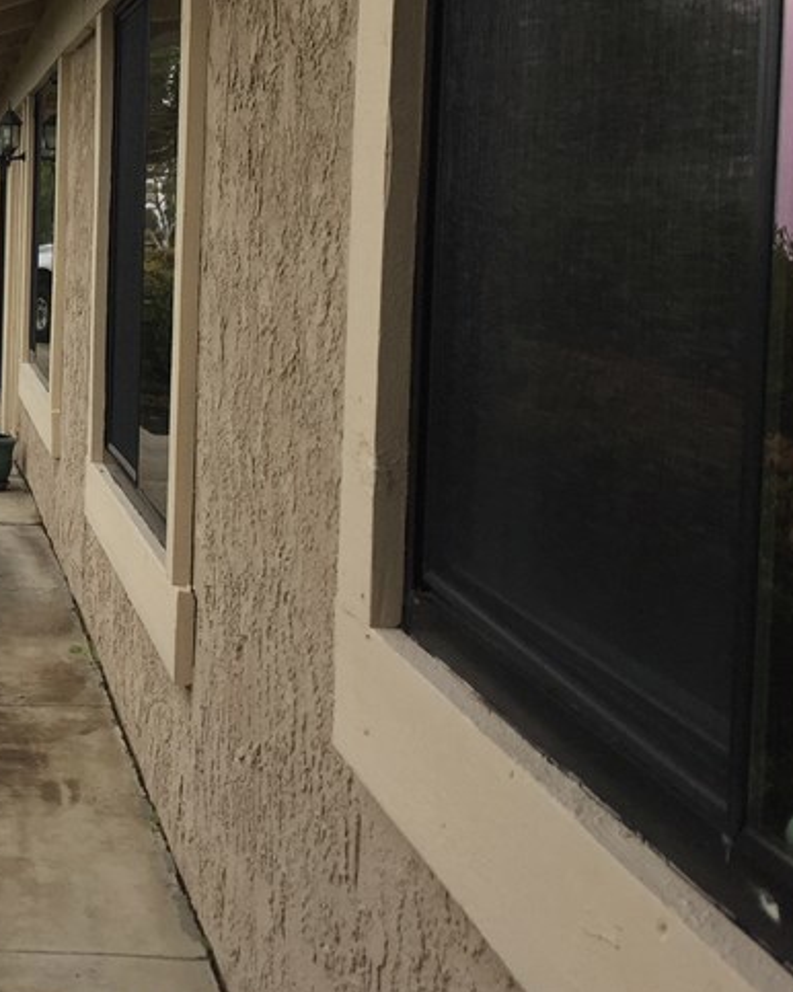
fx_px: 1761
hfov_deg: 22.7
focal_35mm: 60
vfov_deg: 31.0
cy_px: 261
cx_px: -228
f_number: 2.2
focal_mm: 4.15
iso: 32
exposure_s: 1/425
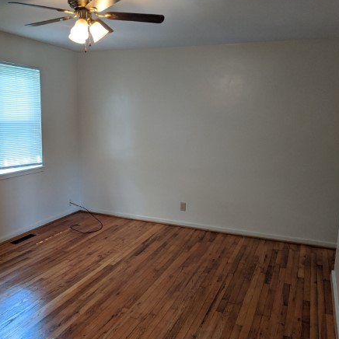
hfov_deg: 46.4
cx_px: 110
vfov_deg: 47.2
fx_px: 388
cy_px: 176
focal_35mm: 35
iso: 218
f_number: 1.8
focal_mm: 4.44
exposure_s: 1/120
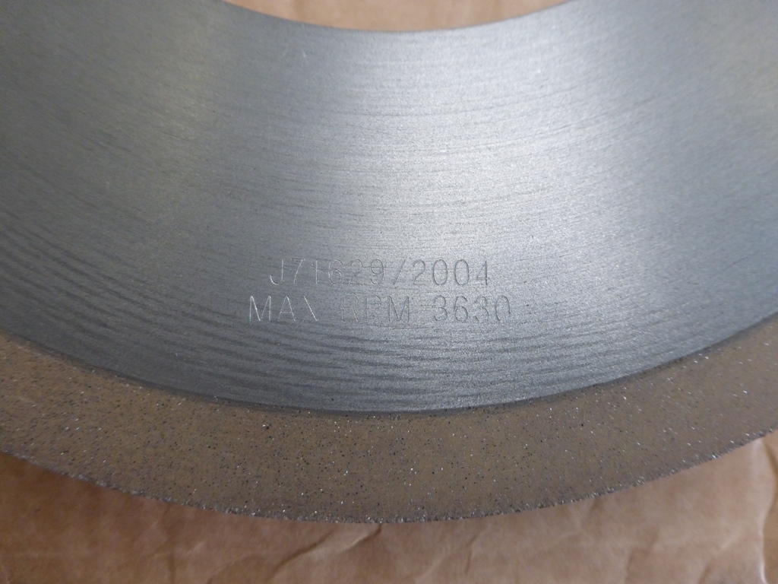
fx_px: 539
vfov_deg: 56.8
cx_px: 389
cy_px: 292
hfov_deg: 71.6
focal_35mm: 24
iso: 400
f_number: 3.3
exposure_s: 1/60
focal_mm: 4.3
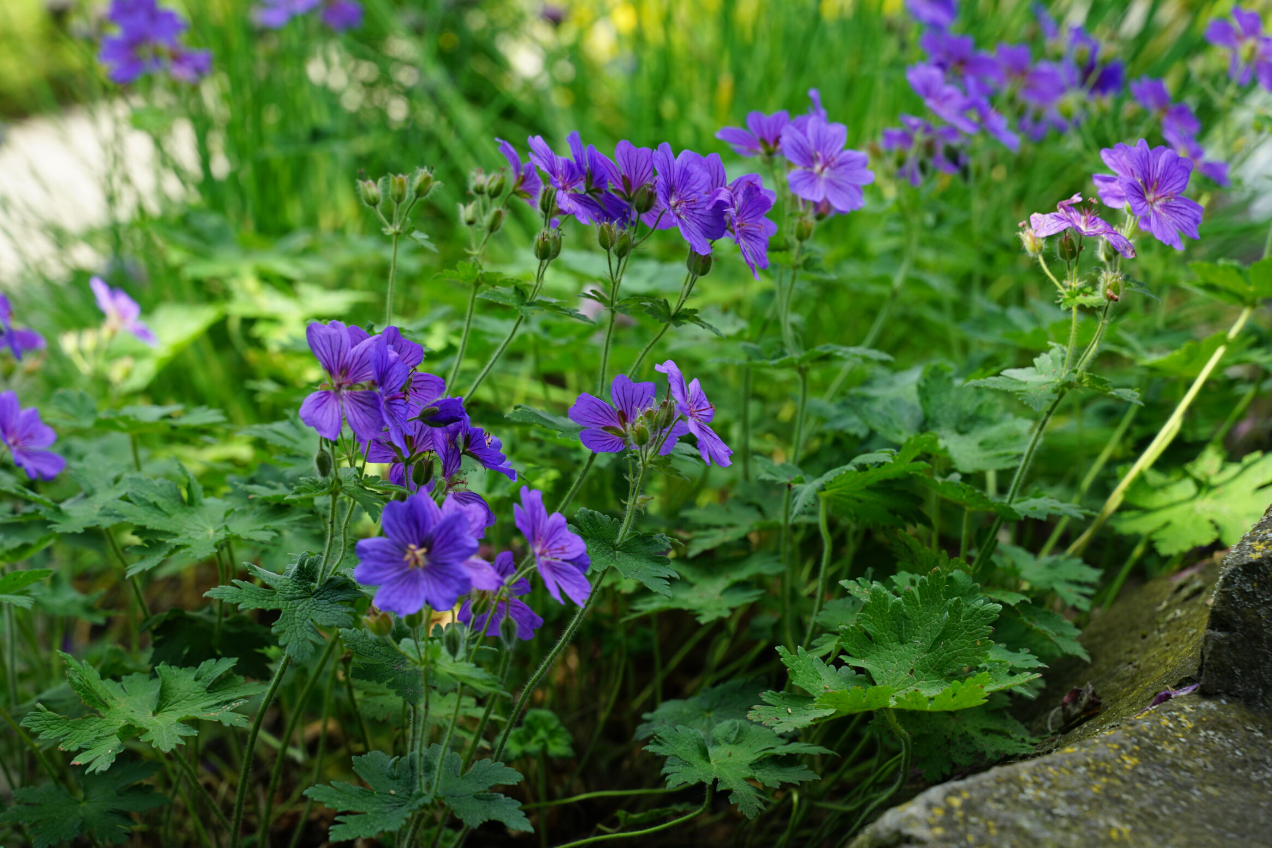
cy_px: 402
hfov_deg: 26.0
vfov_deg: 17.5
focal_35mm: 78
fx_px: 2756
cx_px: 585
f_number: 5.6
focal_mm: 71
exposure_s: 1/100
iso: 100
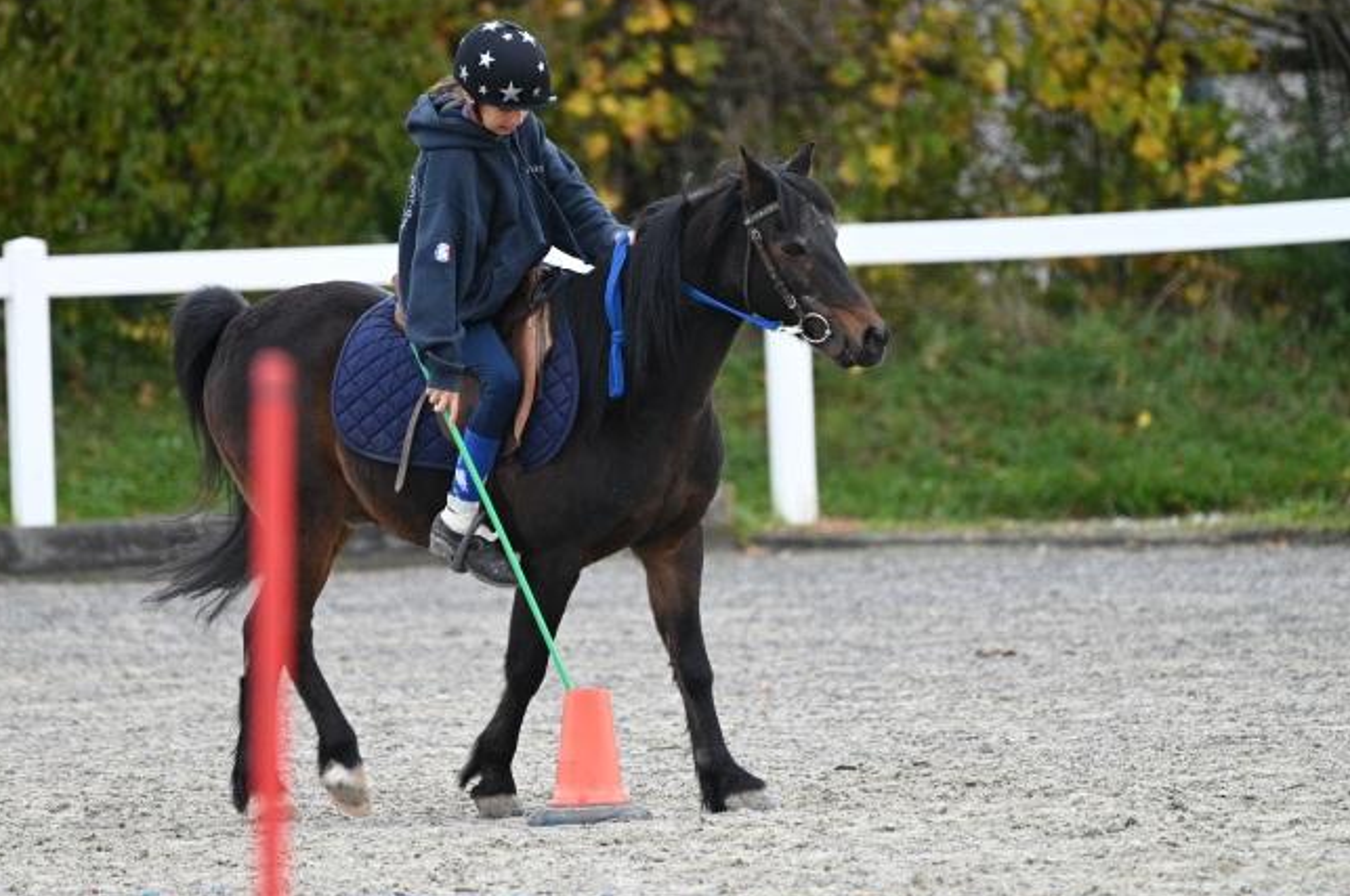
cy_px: 367
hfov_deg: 4.1
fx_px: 18651
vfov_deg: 2.8
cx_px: 579
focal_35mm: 498
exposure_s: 1/640
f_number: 5.6
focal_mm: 400
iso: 2500
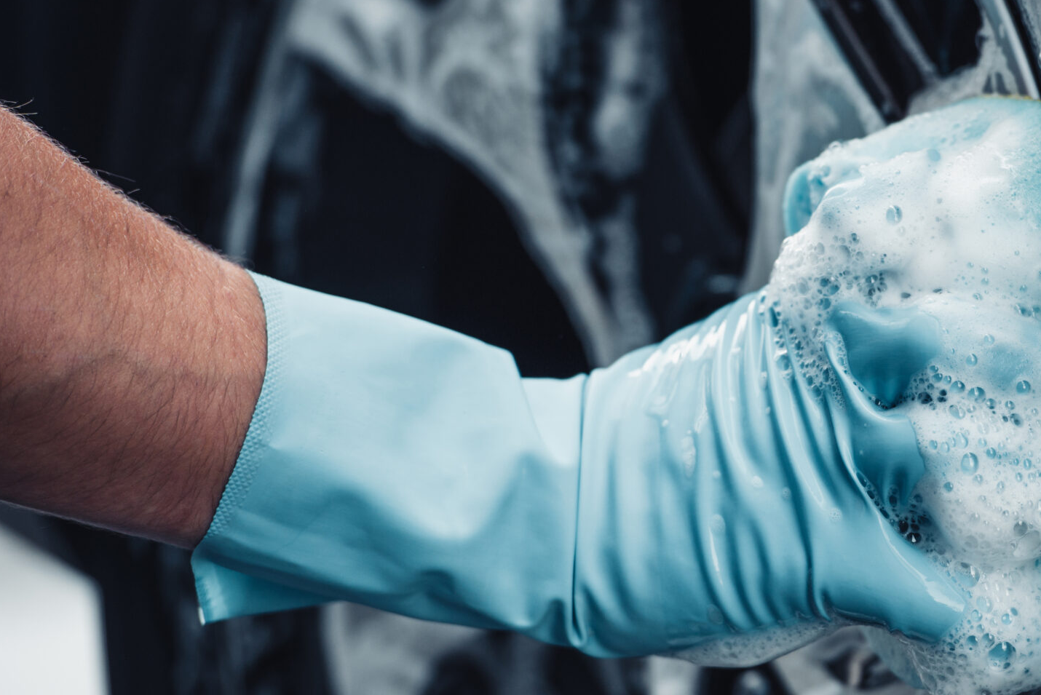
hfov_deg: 5.7
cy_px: 374
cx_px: 922
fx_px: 10357
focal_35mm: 358
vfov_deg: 3.8
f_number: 4
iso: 200
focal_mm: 200
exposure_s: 1/250
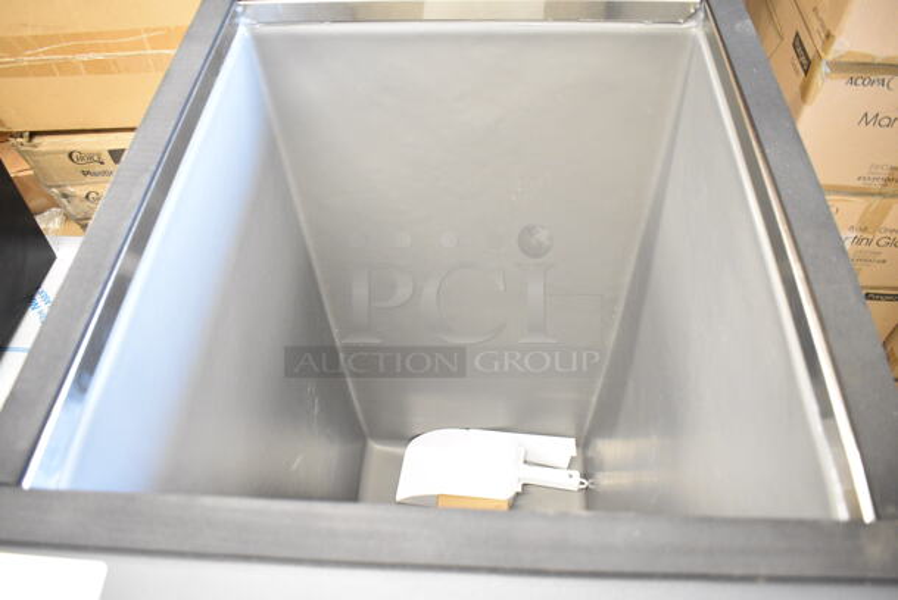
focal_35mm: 27
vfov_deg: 48.0
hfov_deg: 67.3
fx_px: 674
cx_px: 449
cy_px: 300
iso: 2200
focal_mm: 18
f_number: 3.5
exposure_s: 1/30
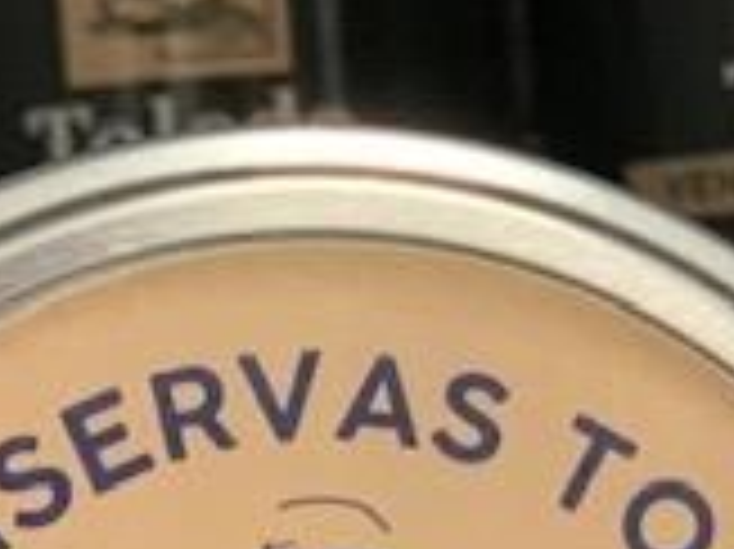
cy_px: 670
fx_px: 4322
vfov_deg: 7.2
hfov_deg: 9.7
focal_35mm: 204
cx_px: 612
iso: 320
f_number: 2.4
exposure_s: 1/50
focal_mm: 6
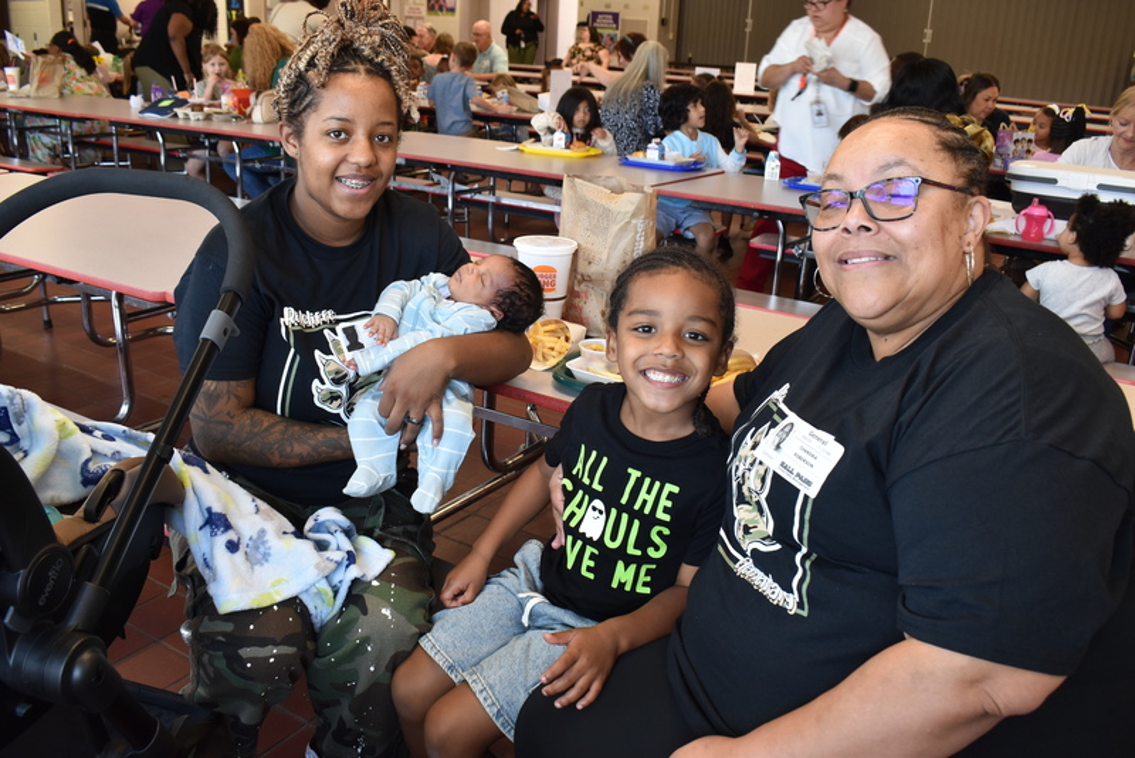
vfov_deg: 41.7
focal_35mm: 32
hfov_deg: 59.5
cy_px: 379
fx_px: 993
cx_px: 568
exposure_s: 1/30
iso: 450
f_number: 7.1
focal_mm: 21
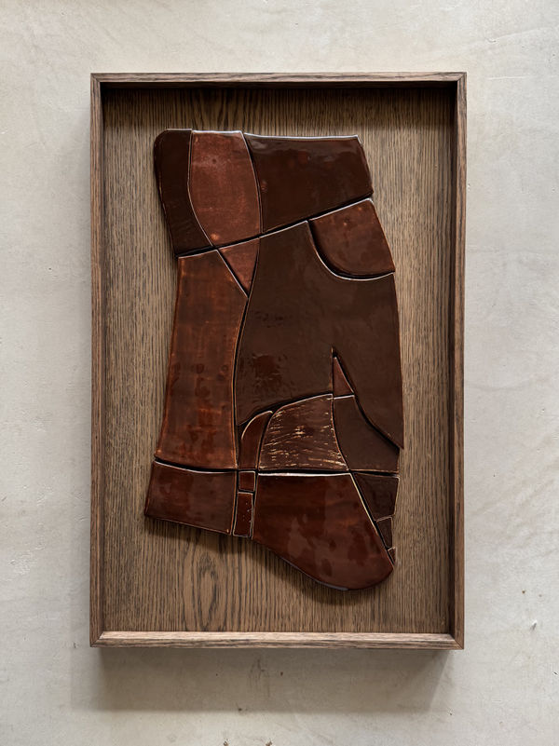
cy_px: 373
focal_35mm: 24
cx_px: 280
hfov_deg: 56.8
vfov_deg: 71.6
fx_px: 517
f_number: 1.78
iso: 160
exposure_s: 1/121
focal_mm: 6.76
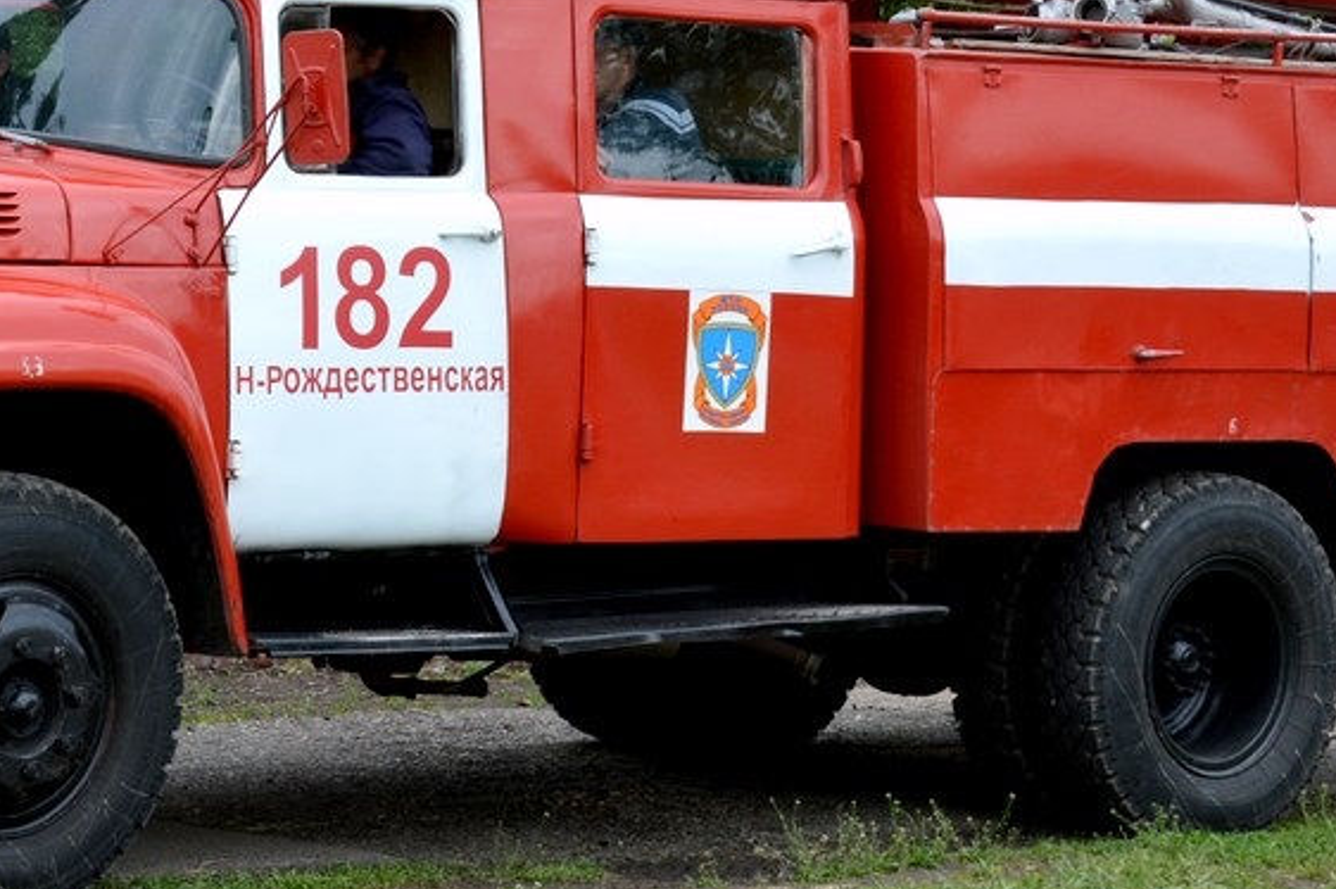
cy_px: 163
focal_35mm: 141
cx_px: 414
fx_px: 5229
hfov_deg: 14.5
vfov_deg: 9.7
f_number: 7.1
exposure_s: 1/200
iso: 200
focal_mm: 44
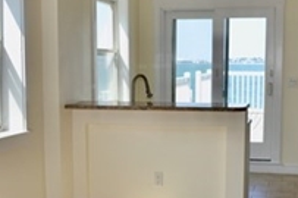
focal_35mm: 68
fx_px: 562
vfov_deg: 19.9
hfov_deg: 29.7
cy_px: 142
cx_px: 152
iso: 100
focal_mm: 18
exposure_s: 1/160
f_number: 4
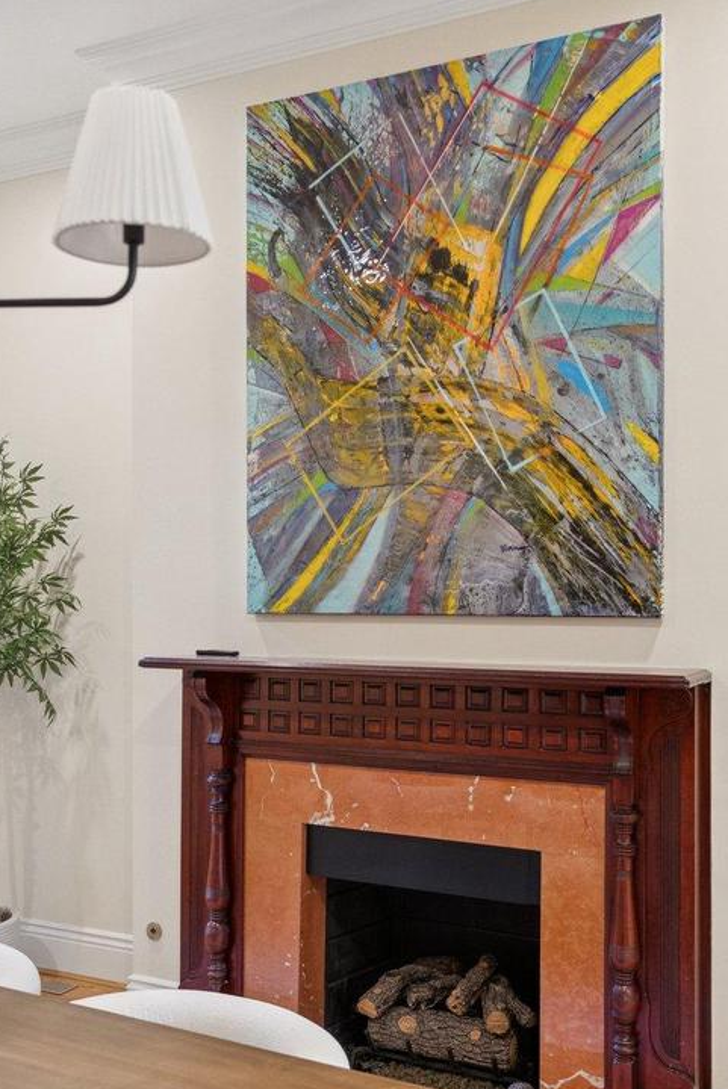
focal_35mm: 36
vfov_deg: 53.0
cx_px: 317
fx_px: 1090
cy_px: 599
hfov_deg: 36.9
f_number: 4
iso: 4000
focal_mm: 24
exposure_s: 1/160
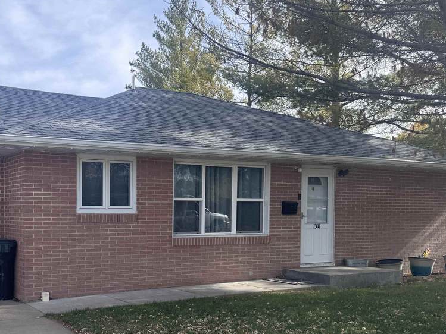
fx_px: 528
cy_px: 225
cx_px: 110
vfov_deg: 34.8
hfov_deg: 44.2
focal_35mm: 41
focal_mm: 6.76
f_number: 1.78
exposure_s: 1/1923
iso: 80
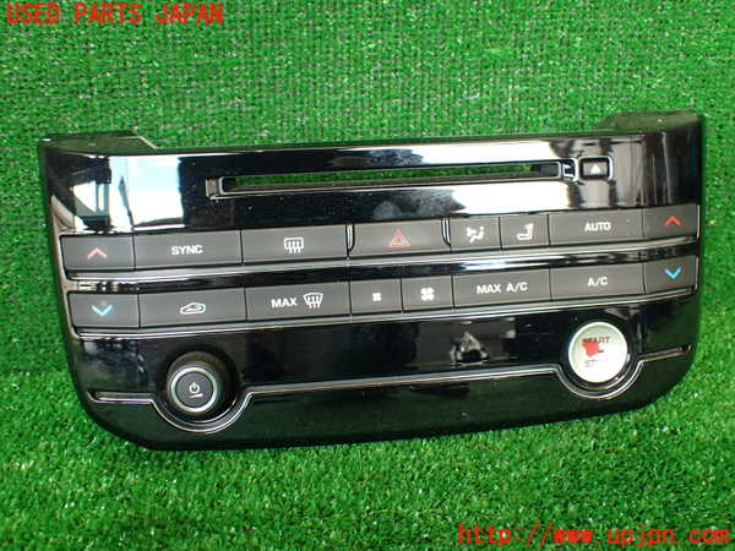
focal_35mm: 32
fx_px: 679
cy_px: 276
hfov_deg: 56.8
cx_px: 368
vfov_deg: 44.2
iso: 200
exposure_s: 1/40
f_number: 2.4
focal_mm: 5.79
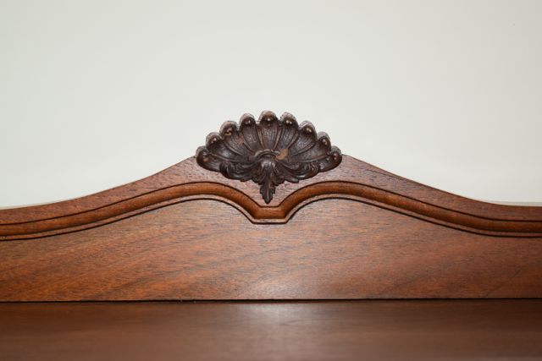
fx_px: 1242
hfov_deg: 24.6
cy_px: 180
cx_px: 271
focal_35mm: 82
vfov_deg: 16.6
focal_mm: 55
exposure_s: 1/125
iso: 800
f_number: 5.6
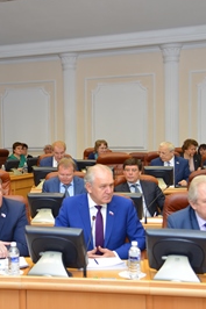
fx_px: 516
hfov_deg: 22.2
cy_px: 157
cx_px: 30
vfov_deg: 33.4
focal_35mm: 60
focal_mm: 38
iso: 400
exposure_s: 1/60
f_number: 4
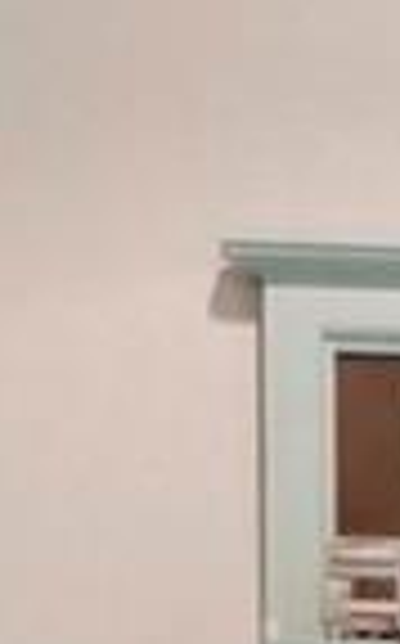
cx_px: 710
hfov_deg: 7.0
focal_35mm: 183
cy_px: 1522
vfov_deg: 10.1
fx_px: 3202
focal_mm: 16
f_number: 8
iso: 400
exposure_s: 1/2.5
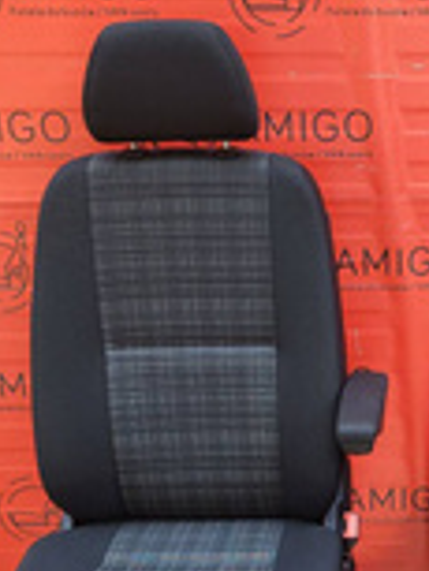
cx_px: 425
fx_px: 1007
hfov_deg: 23.1
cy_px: 414
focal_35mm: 61
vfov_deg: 31.2
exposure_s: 1/190
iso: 40
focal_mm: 5.4
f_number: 1.8
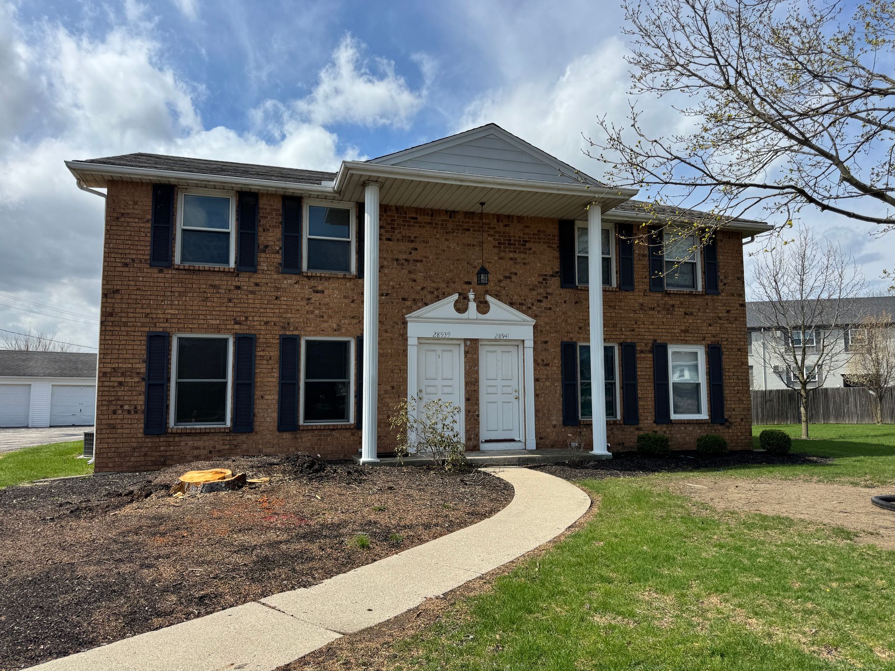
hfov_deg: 71.6
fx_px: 621
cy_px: 336
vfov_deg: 56.8
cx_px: 448
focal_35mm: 24
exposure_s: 1/4950
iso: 80
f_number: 1.78
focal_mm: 6.76
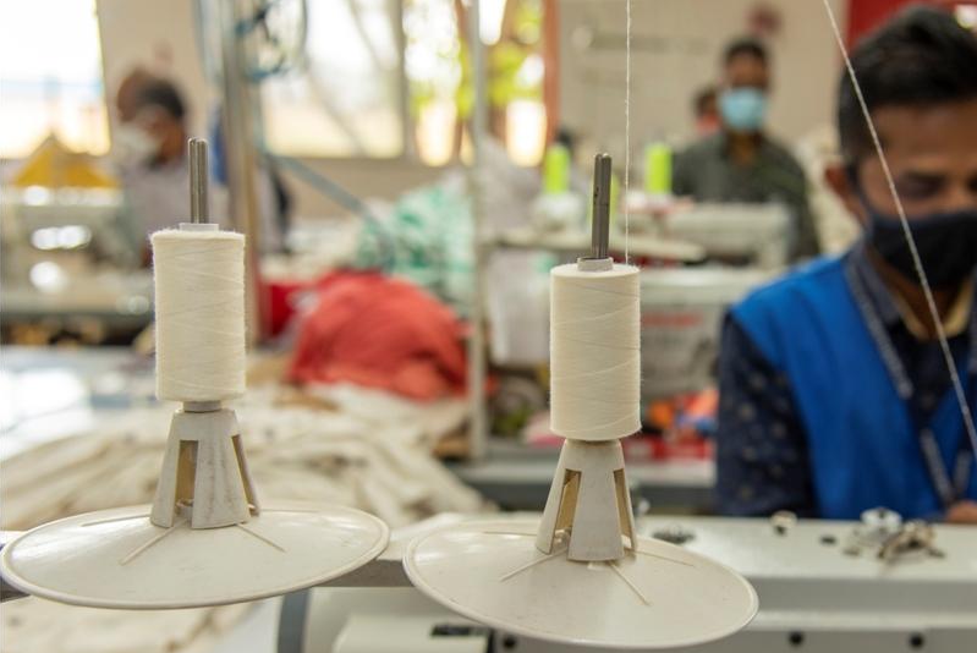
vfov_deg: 32.7
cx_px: 625
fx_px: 1113
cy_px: 358
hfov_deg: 46.9
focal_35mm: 41
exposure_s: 1/250
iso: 500
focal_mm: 32
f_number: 4
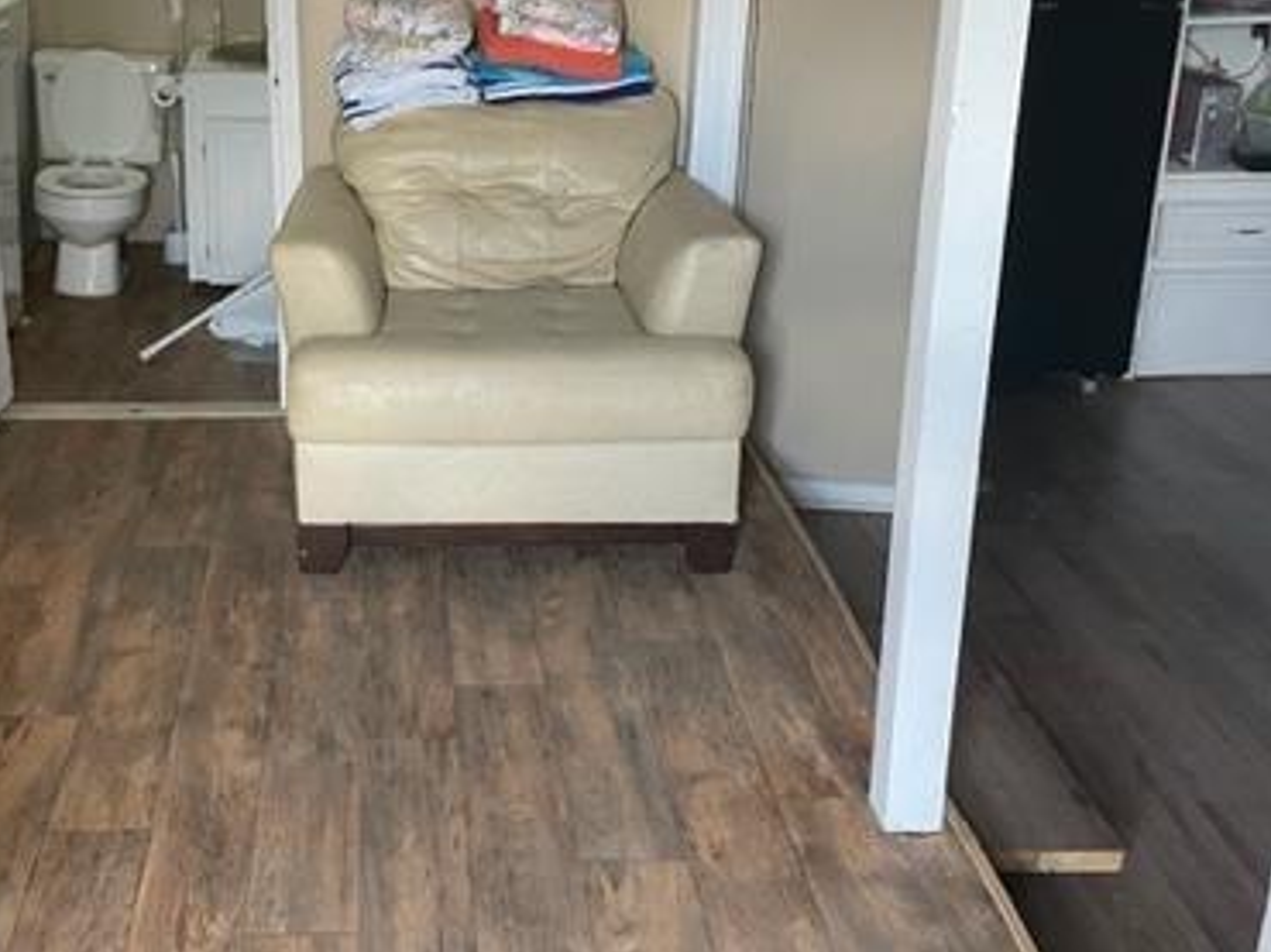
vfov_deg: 32.0
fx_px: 1651
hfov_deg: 41.1
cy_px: 354
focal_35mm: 45
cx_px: 344
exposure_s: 1/60
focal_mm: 4.2
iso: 320
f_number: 1.6
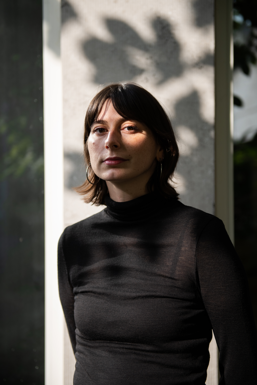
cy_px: 192
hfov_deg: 24.6
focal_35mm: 55
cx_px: 128
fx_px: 589
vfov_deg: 36.2
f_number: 2.8
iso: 400
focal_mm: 55
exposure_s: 1/1600
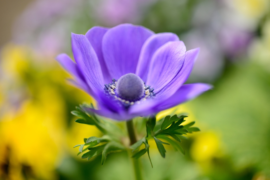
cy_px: 90
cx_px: 135
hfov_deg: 39.6
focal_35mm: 50
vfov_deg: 27.0
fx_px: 375
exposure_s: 1/3200
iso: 100
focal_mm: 50
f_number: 2.5
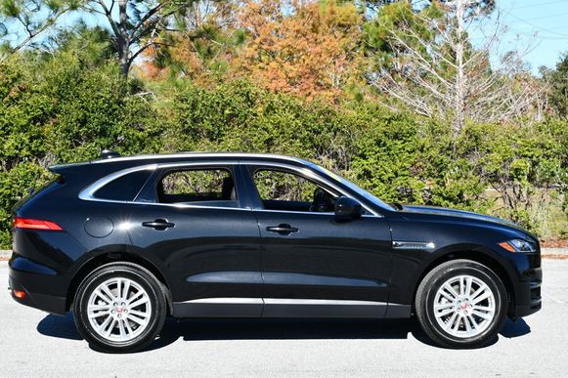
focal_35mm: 75
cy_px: 189
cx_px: 282
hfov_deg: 27.0
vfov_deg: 18.2
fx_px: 1183
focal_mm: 34
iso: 125
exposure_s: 1/250
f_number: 8
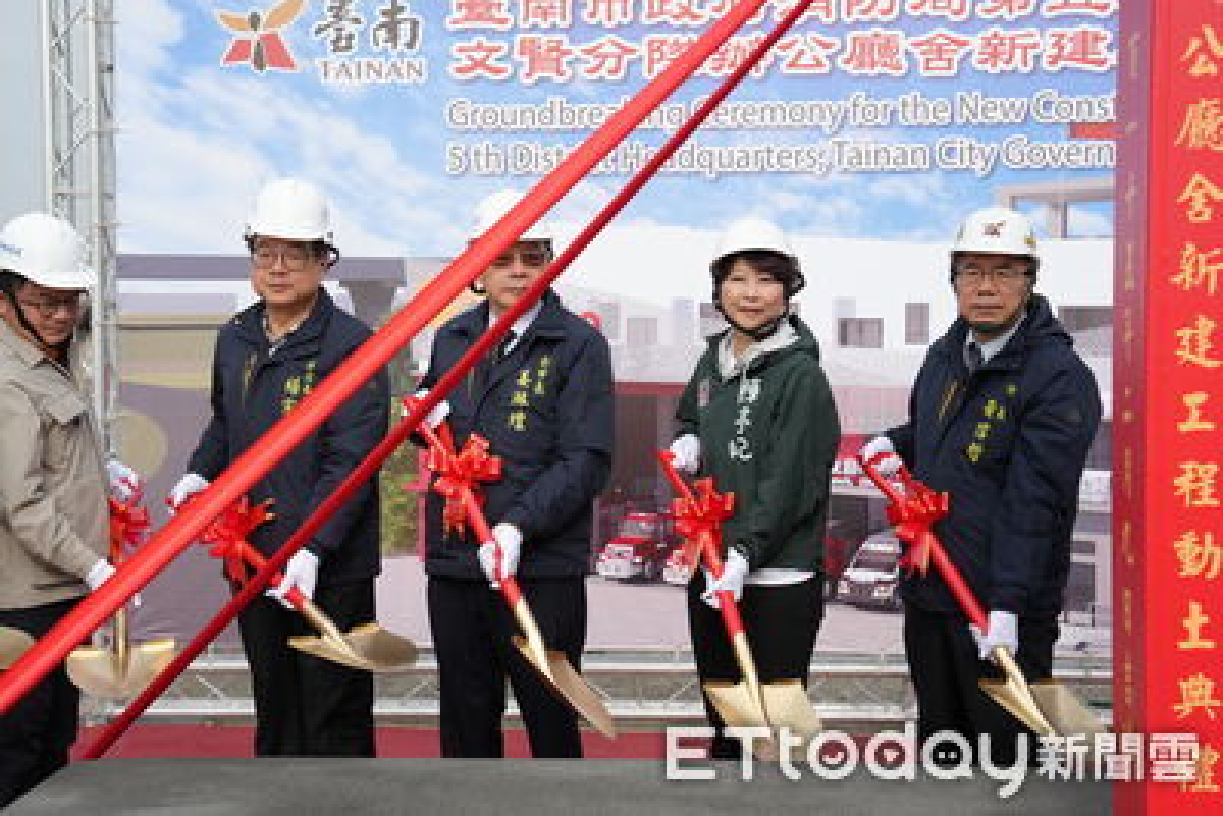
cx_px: 612
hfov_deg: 35.0
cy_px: 408
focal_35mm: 57
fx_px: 1937
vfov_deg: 23.8
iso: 2000
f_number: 9
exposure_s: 1/4000
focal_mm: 57
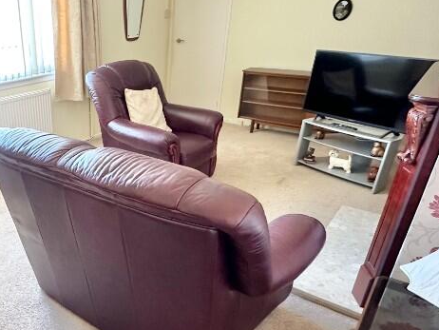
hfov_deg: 54.4
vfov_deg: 45.2
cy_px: 203
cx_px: 88
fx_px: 393
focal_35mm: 31
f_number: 2.2
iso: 320
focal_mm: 2.22
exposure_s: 1/85
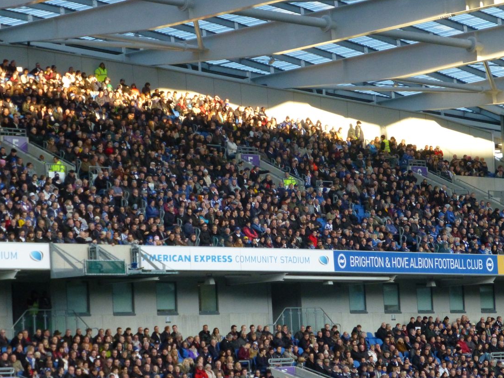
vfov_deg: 7.7
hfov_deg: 10.2
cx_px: 275
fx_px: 2811
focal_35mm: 193
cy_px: 188
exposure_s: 1/320
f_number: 5.4
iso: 800
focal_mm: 31.3
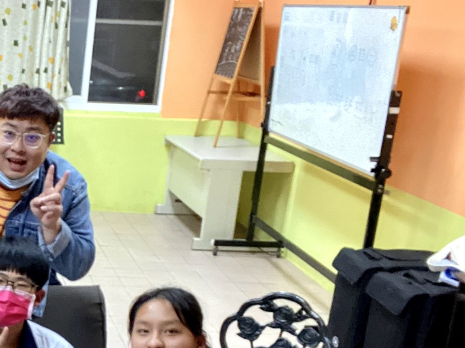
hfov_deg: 28.4
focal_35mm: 62
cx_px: -44
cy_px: 279
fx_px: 833
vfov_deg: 23.3
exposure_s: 1/30
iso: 640
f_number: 2.2
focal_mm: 2.71
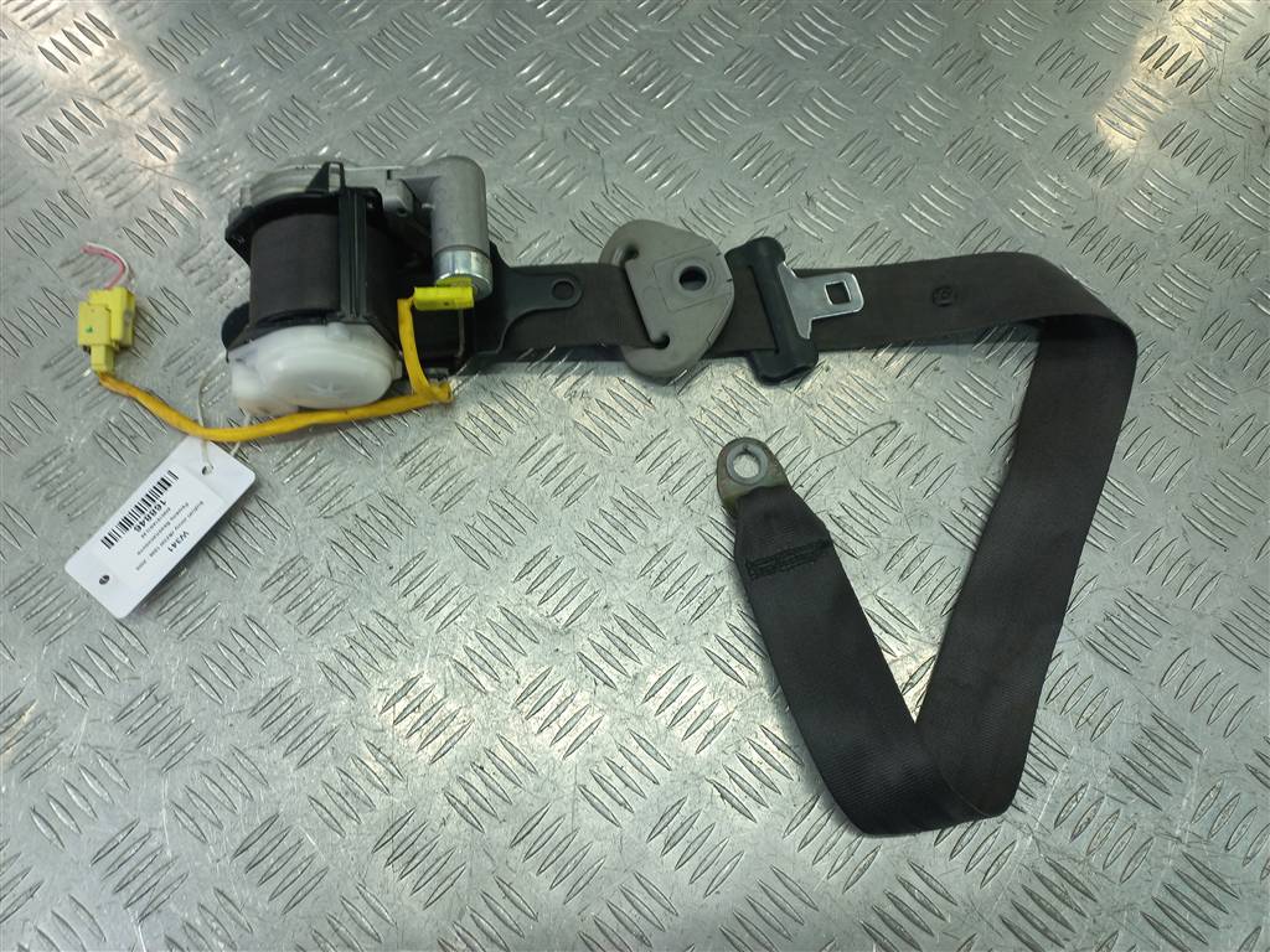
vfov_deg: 54.9
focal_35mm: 25
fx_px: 917
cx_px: 635
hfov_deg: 69.4
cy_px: 476
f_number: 1.8
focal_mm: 4.6
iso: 50
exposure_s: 1/50
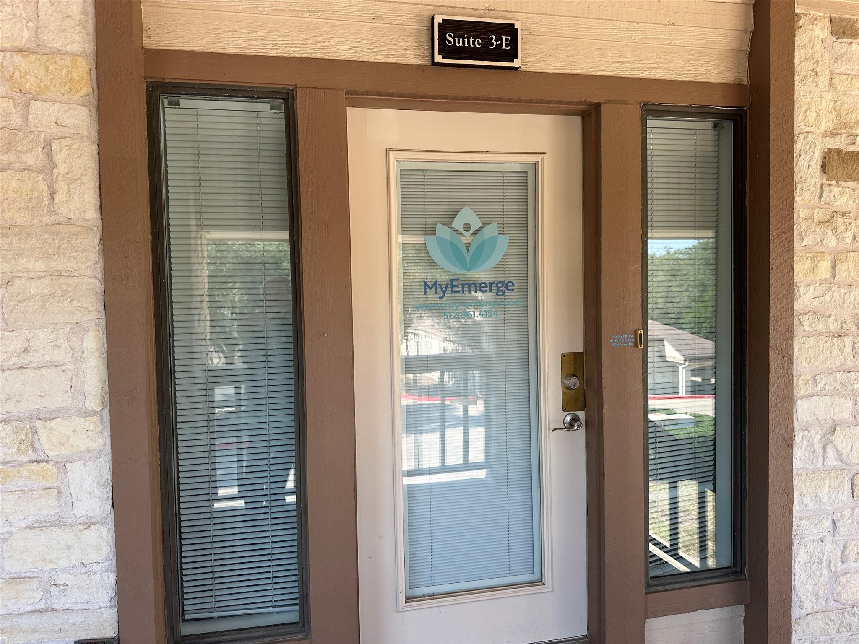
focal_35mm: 24
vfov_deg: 56.8
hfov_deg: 71.6
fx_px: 596
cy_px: 322
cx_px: 430
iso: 80
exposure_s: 1/469
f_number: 1.78
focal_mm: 6.86
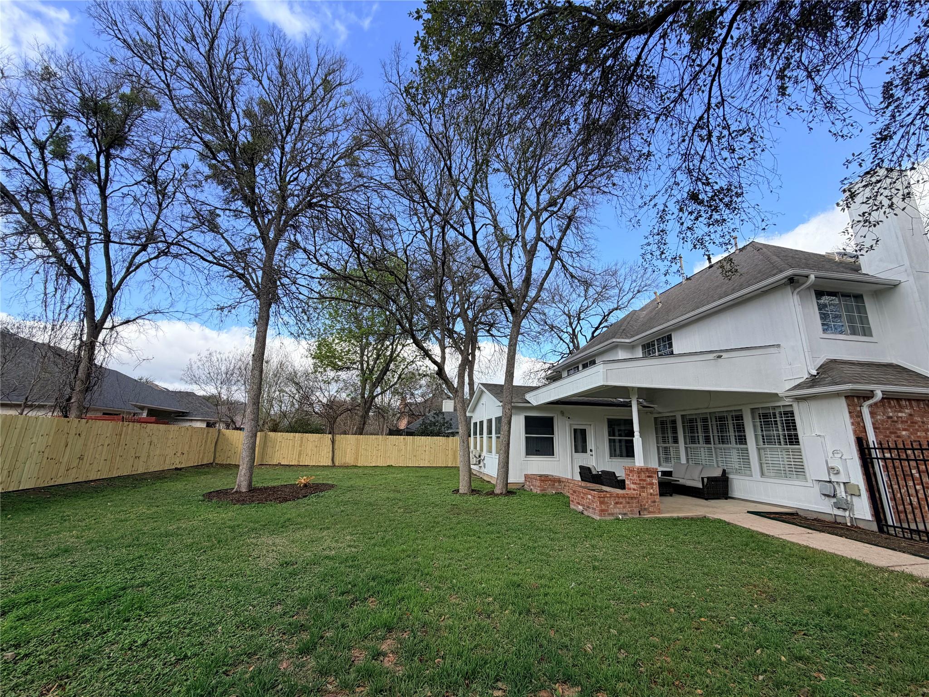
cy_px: 348
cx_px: 464
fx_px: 376
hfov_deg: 102.1
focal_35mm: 14
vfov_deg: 85.7
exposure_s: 1/506
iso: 40
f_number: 2.2
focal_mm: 2.22
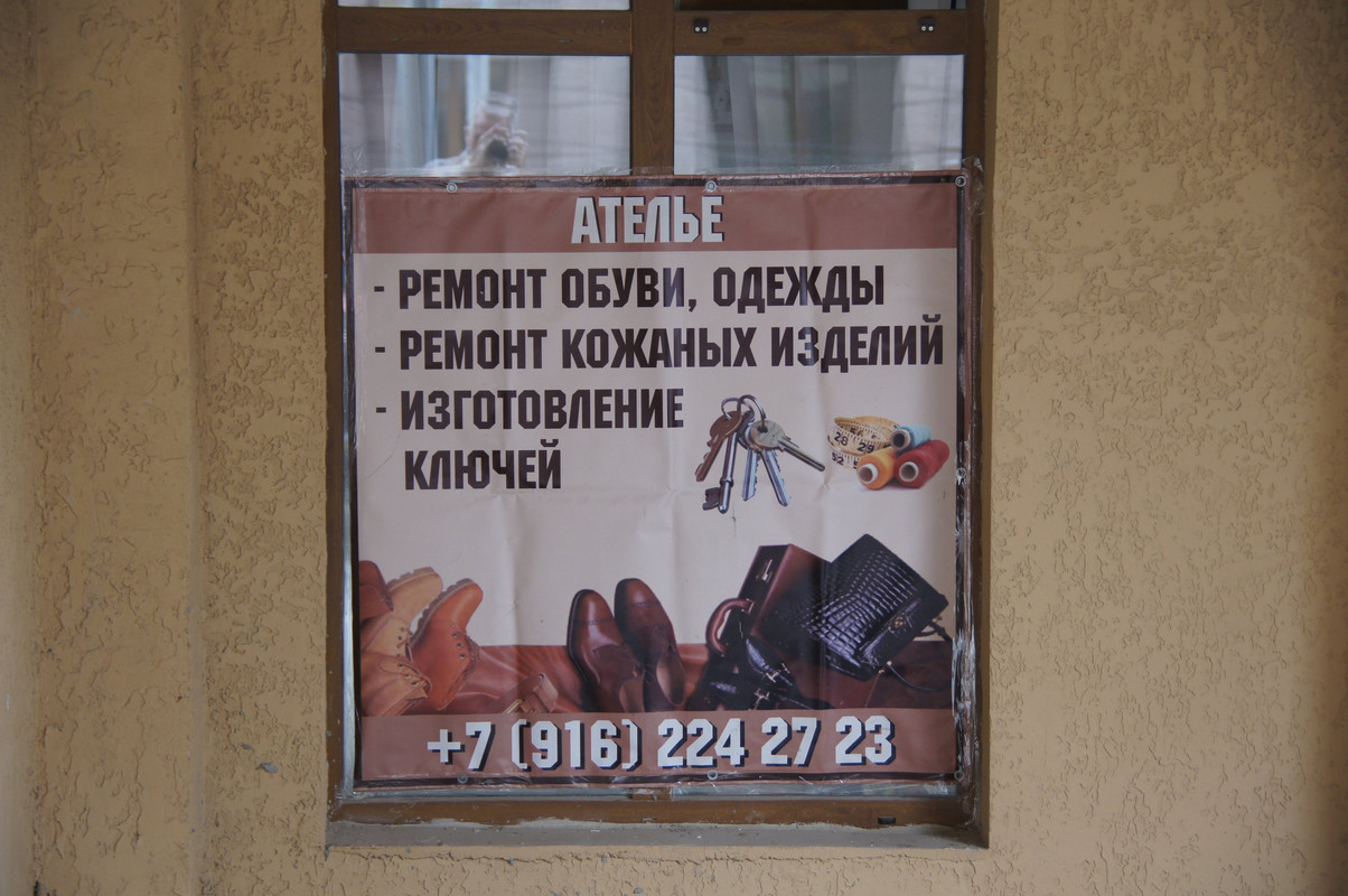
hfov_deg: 19.5
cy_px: 448
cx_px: 674
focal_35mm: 105
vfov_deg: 13.0
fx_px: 3927
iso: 400
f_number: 5
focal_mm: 70
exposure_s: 1/125
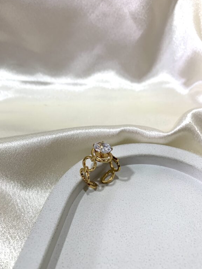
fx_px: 210
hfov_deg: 51.4
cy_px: 135
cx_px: 100
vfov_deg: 65.3
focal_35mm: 27
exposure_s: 1/100
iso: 80
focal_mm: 4.25
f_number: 1.8
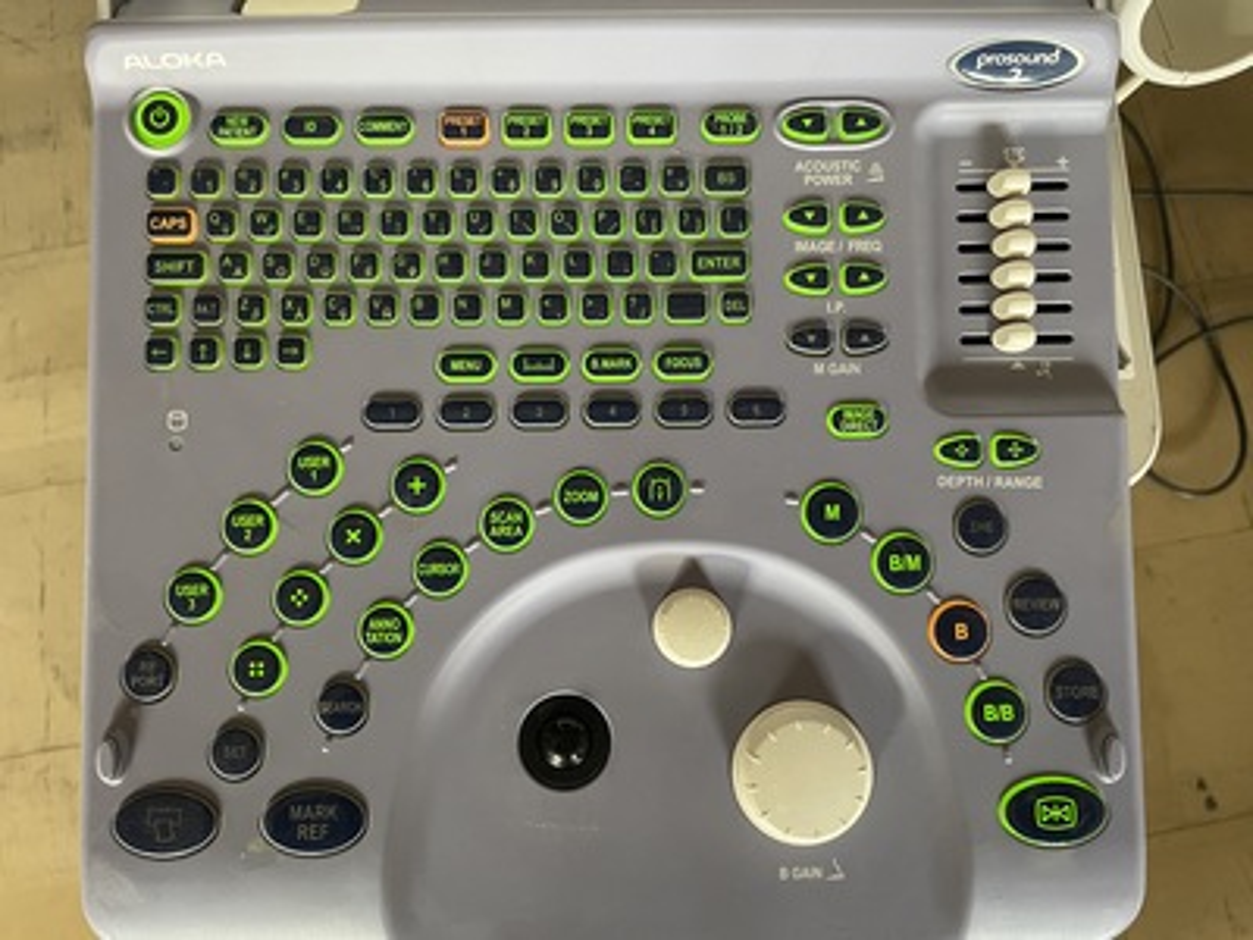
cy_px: 470
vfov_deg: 53.1
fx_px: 941
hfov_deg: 67.3
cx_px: 626
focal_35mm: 26
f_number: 1.6
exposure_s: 1/60
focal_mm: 4.2
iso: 500
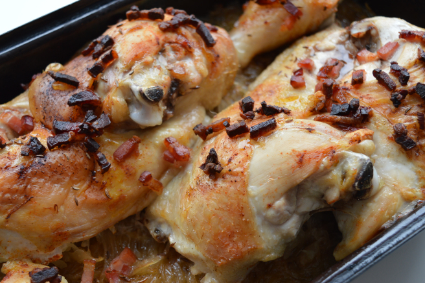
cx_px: 212
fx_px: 566
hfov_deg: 41.2
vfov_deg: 28.0
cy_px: 142
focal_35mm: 48
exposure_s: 1/25
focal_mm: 32
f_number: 5
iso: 200
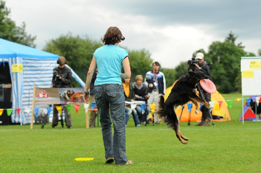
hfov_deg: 15.2
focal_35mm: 135
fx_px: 977
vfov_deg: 10.1
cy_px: 86
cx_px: 130
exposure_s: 1/2000
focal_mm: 90
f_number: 3.2
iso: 800
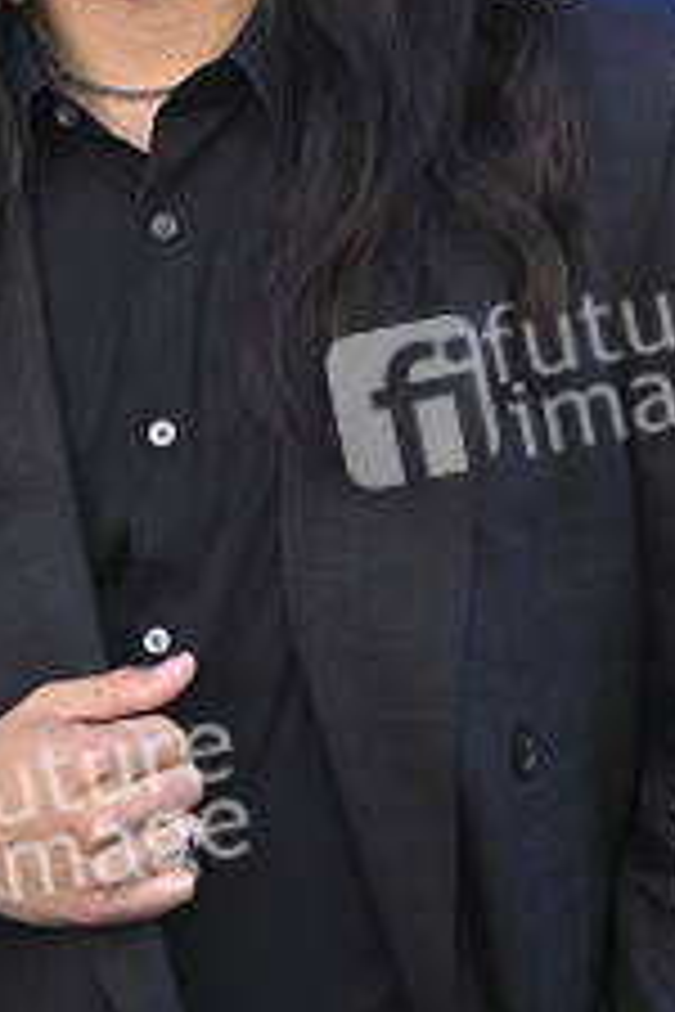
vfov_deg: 14.1
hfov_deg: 9.5
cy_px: 157
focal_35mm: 144
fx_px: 4050
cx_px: 148
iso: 400
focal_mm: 81
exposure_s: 1/200
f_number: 5.6
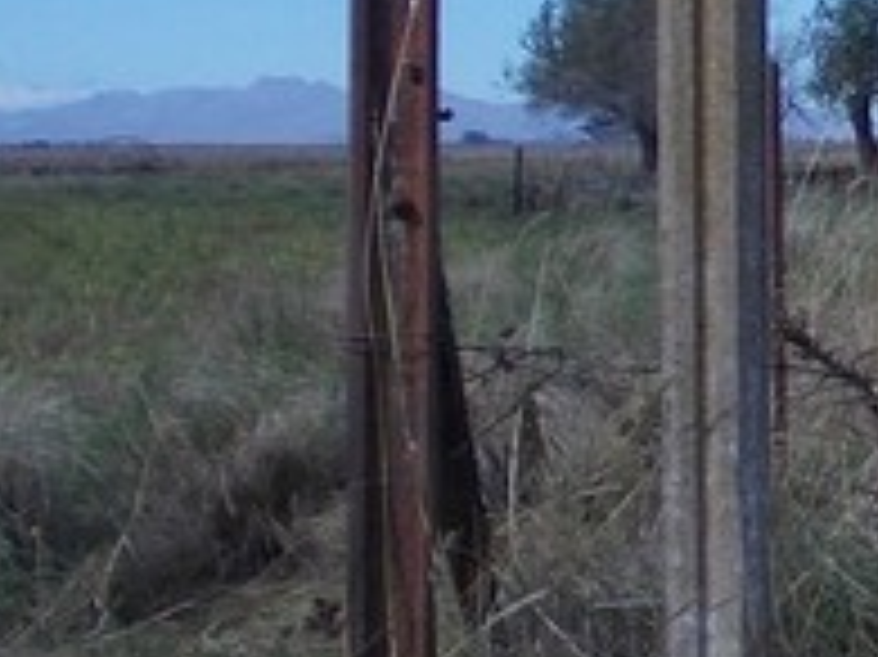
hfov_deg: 12.2
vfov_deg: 9.9
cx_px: 1540
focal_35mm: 149
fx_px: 3777
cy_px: 99
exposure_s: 1/320
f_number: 6.2
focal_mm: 5.3
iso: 80
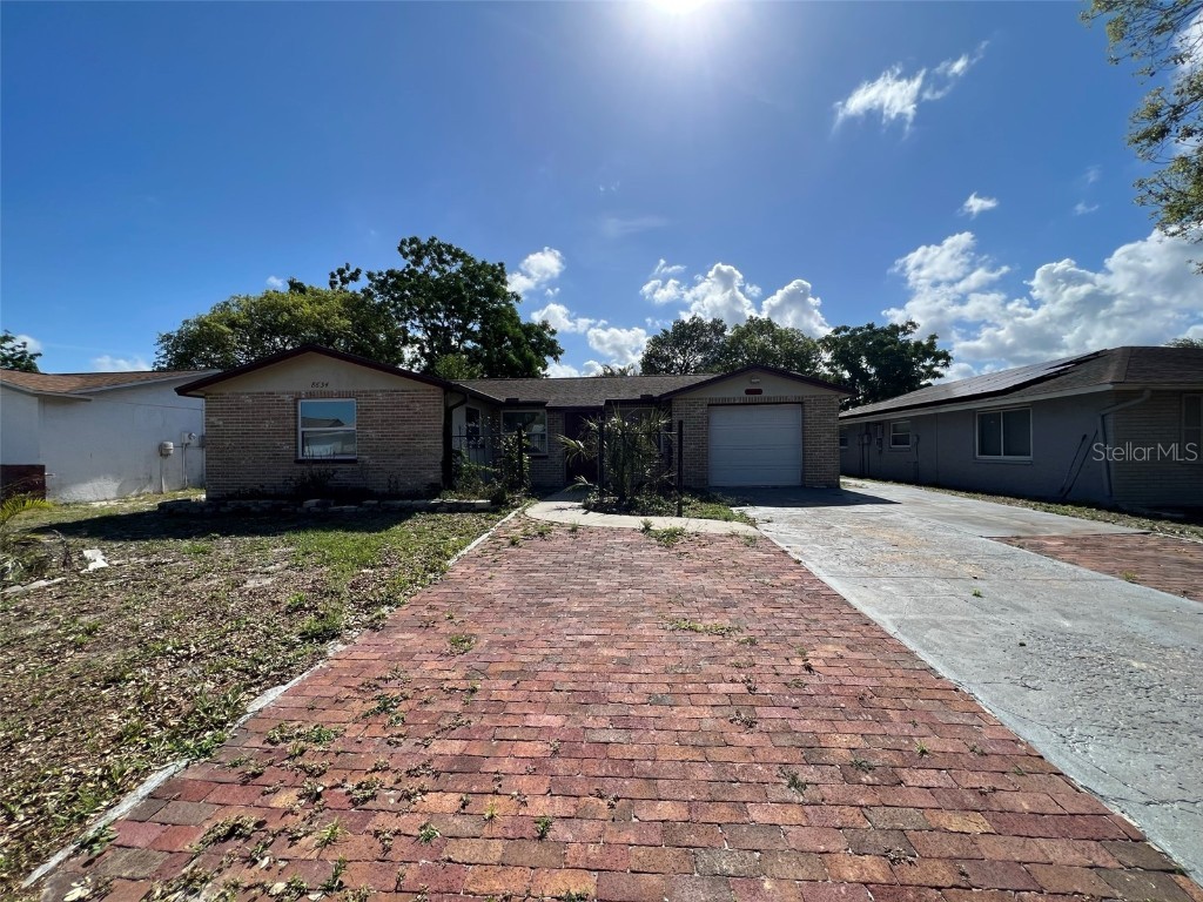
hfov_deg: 106.2
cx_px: 602
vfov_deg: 89.9
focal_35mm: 13
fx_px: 452
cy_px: 451
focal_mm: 1.57
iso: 32
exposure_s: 1/1783
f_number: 1.8
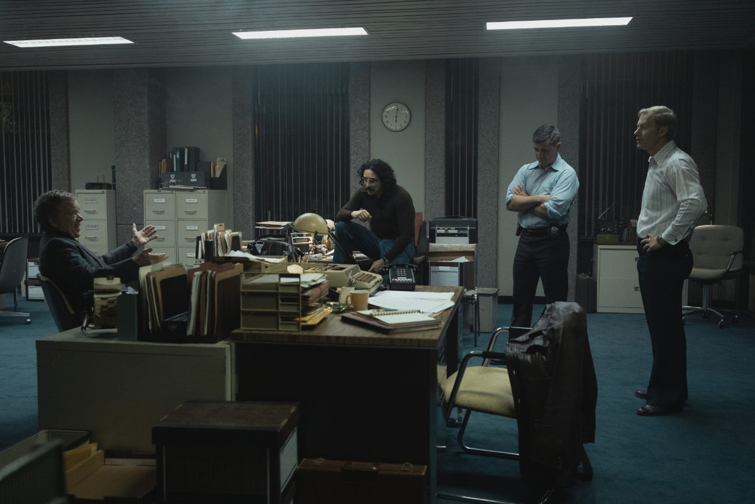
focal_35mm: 35
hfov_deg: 54.4
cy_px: 252
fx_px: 734
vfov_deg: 37.9
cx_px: 378
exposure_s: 1/125
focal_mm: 23
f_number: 2.2
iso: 3200
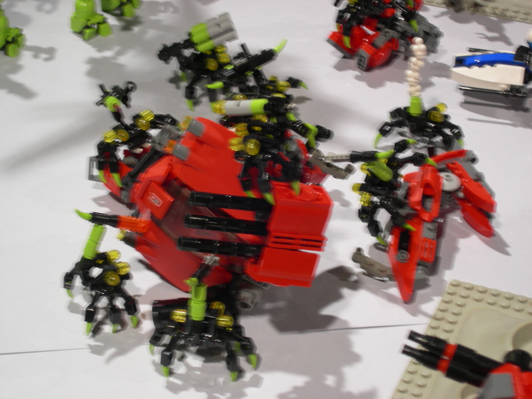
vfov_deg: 13.5
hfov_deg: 17.9
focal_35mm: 110
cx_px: 266
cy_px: 200
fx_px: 1691
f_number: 4.8
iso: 64
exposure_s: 1/4.9
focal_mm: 23
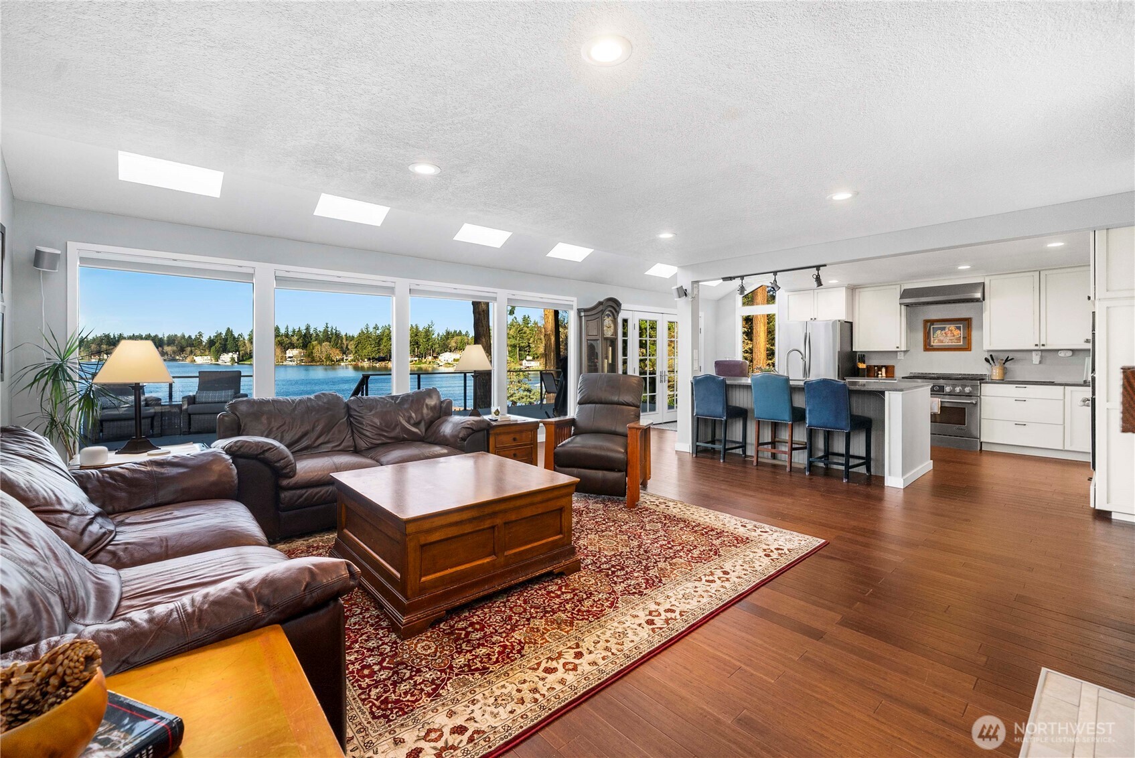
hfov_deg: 104.2
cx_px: 568
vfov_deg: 81.3
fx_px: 442
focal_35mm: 14
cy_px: 379
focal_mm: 14
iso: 80
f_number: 7.1
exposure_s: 1/100
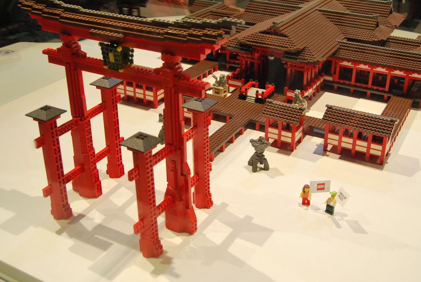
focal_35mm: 44
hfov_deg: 44.4
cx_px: 229
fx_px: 515
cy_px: 115
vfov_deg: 30.5
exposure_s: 1/15
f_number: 4.5
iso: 800
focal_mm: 22
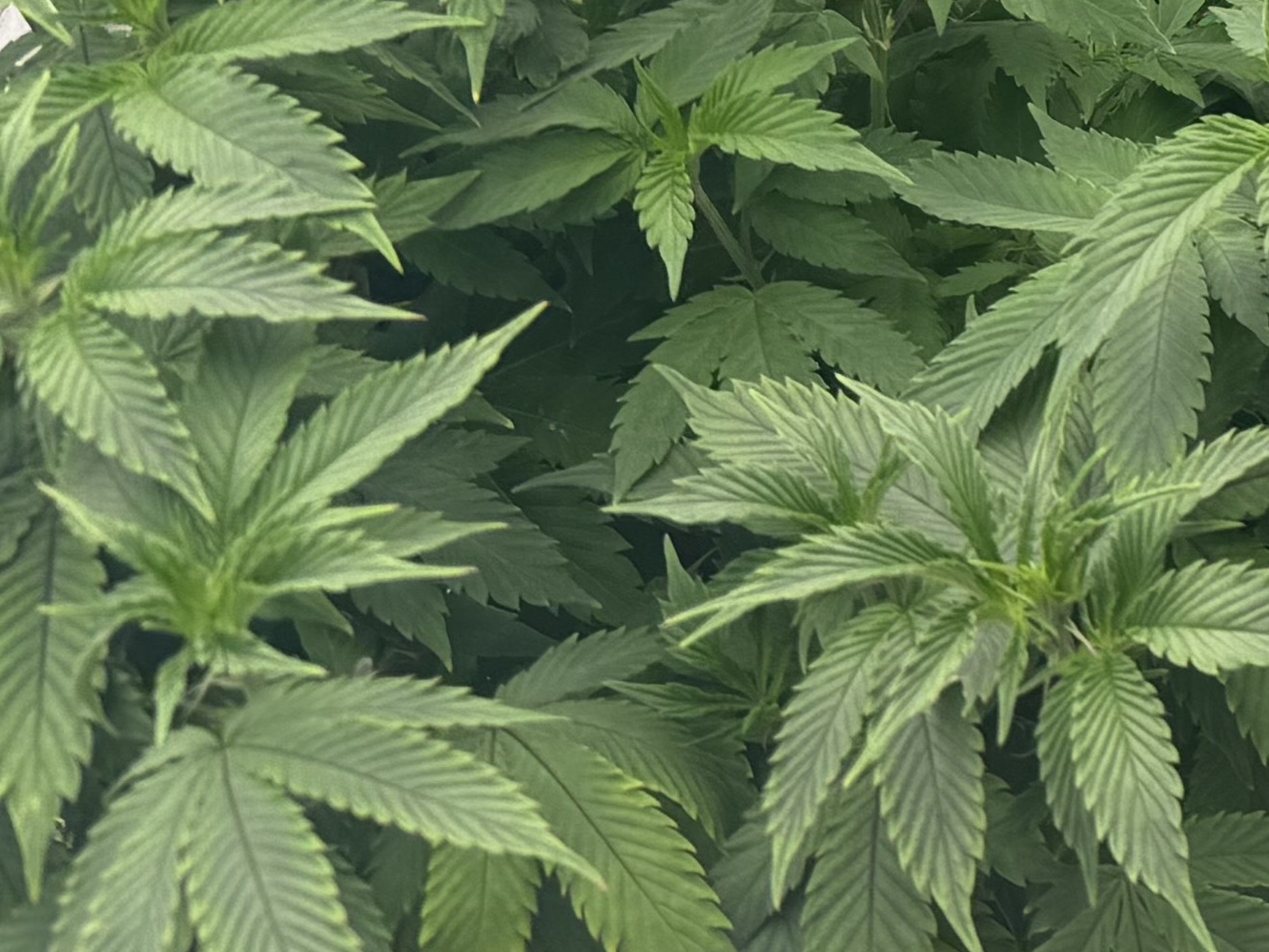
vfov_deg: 13.3
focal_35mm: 103
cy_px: -592
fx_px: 3776
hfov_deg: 16.3
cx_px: 2230
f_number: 1.78
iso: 80
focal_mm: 6.76
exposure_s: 1/876
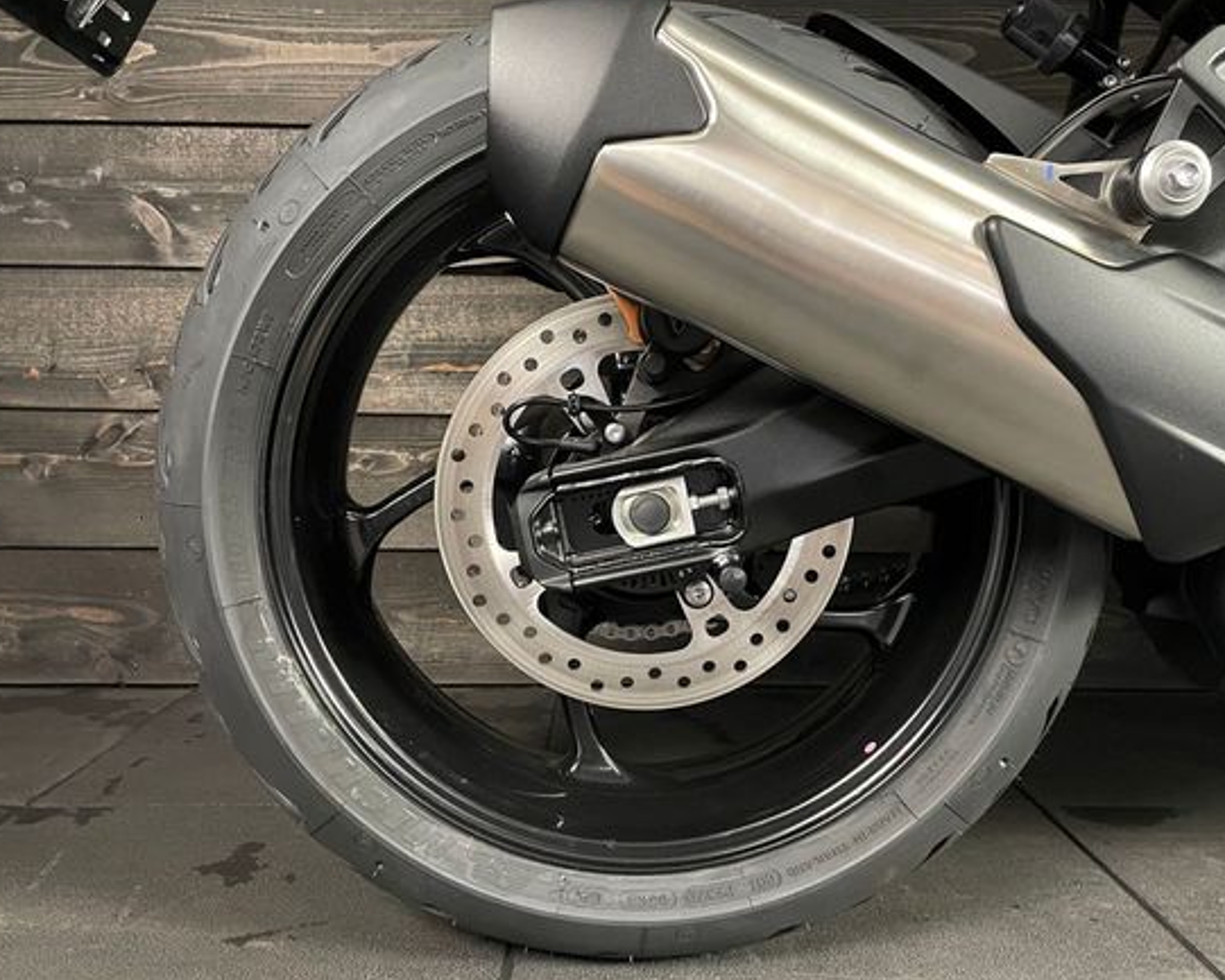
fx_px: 1088
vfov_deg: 48.5
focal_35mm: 30
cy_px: 480
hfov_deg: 58.8
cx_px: 618
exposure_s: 1/25
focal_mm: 4.2
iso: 500
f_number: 1.6
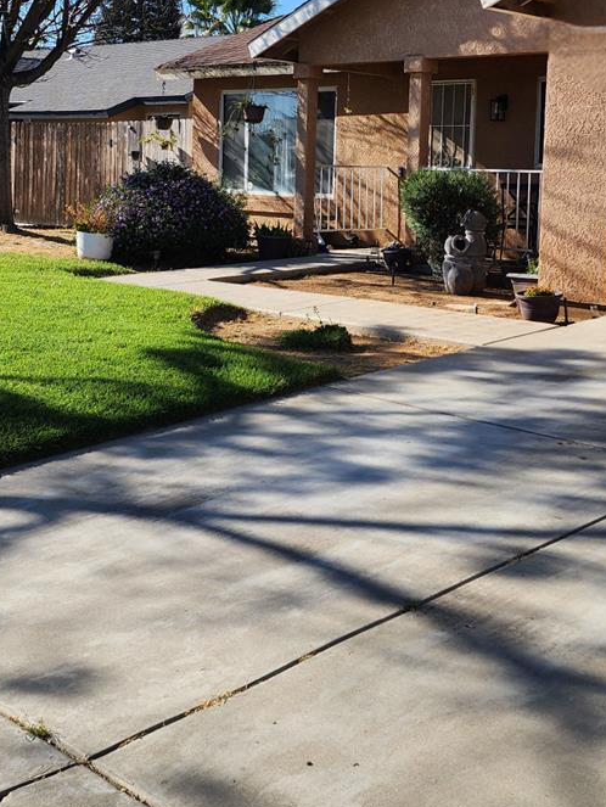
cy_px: 246
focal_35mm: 52
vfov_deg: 36.3
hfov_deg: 28.0
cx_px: 344
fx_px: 1213
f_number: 1.8
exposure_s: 1/1111
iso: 12
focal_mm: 6.4
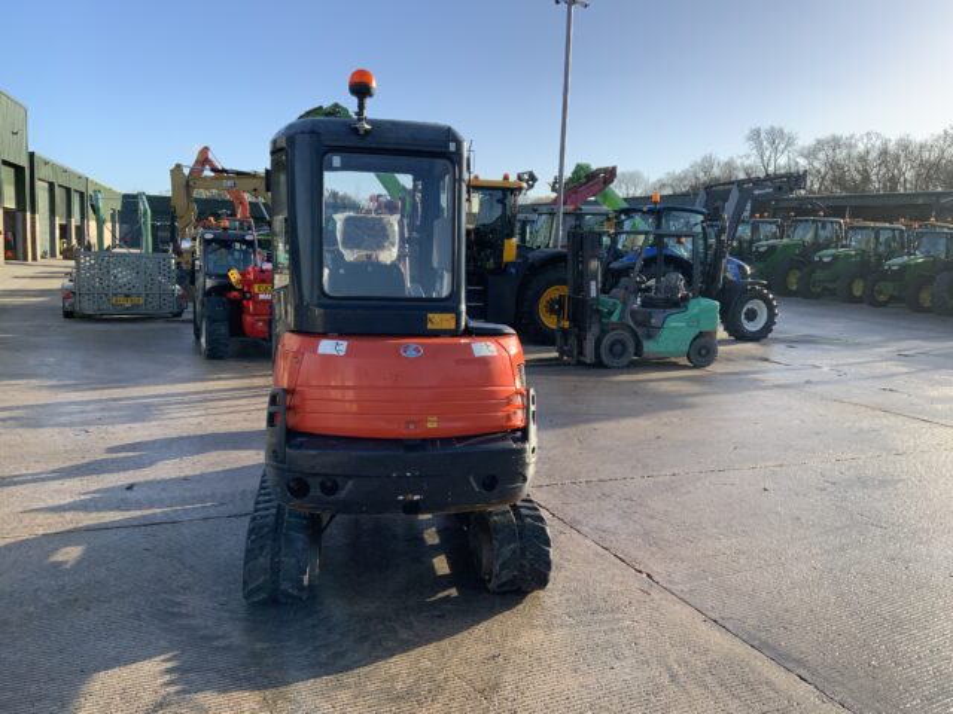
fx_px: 798
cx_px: 476
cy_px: 357
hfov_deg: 61.7
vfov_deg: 48.2
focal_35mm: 29
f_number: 1.8
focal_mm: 3
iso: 16
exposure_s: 1/978
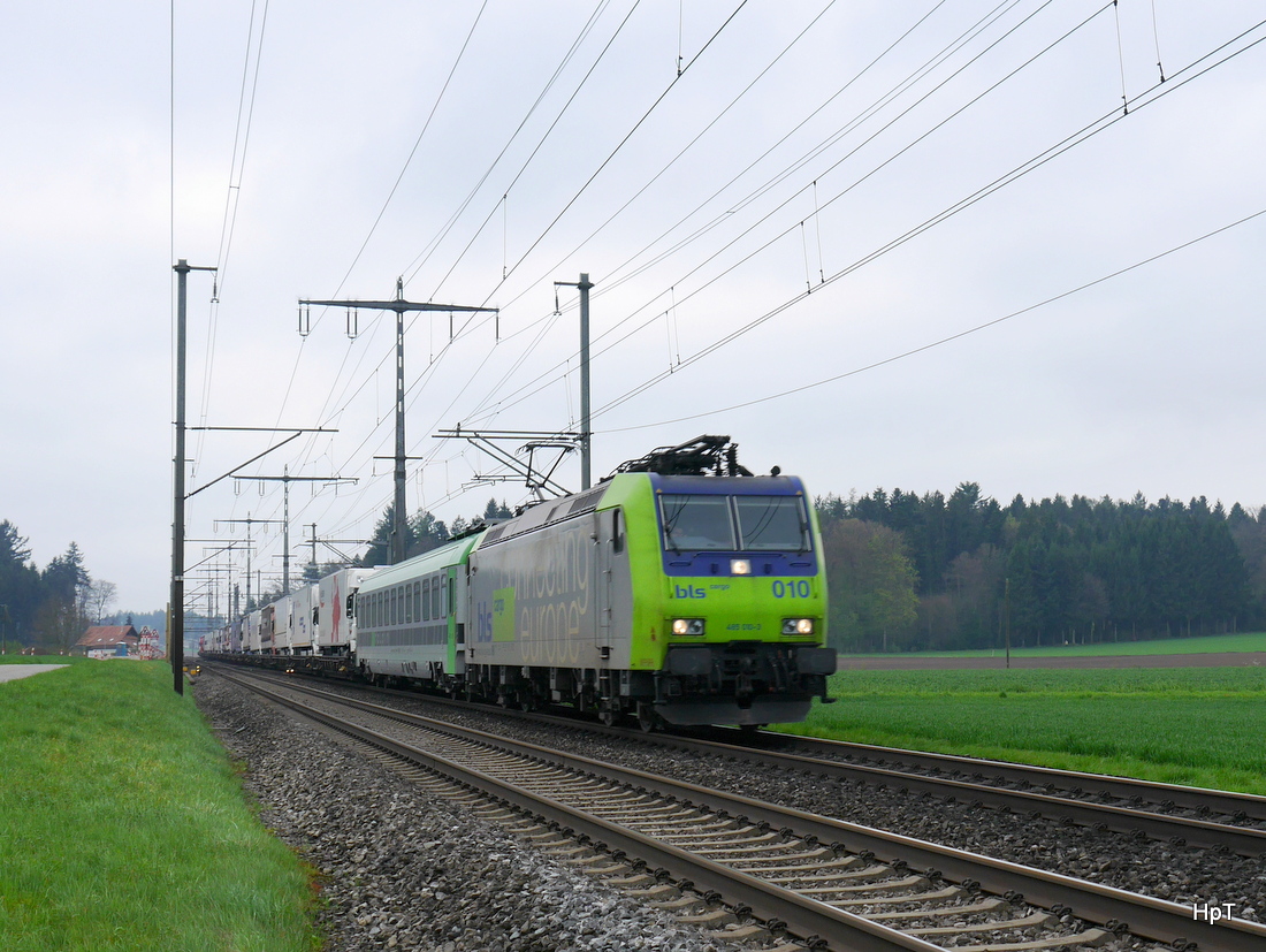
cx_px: 633
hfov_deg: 48.9
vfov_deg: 37.8
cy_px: 476
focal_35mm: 38
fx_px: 1391
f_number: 6.3
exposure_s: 1/200
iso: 160
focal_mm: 19
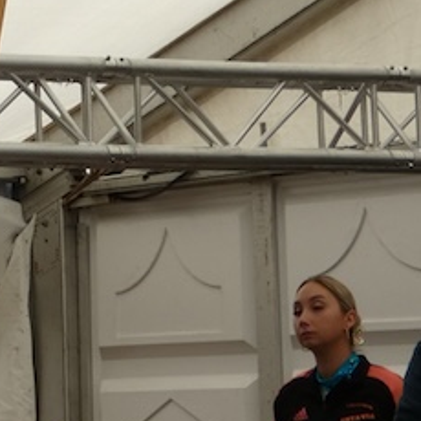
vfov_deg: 6.0
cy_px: -110
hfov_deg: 6.0
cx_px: -172
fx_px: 4004
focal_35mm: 291
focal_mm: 13.3
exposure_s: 1/125
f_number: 4.4
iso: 80
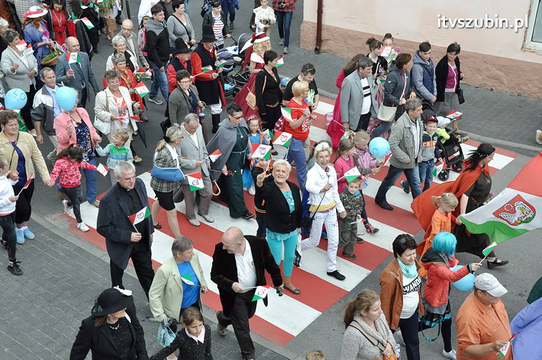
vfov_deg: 28.0
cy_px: 180
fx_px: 722
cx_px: 271
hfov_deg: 41.1
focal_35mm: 48
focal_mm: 32
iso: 1250
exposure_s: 1/400
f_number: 10
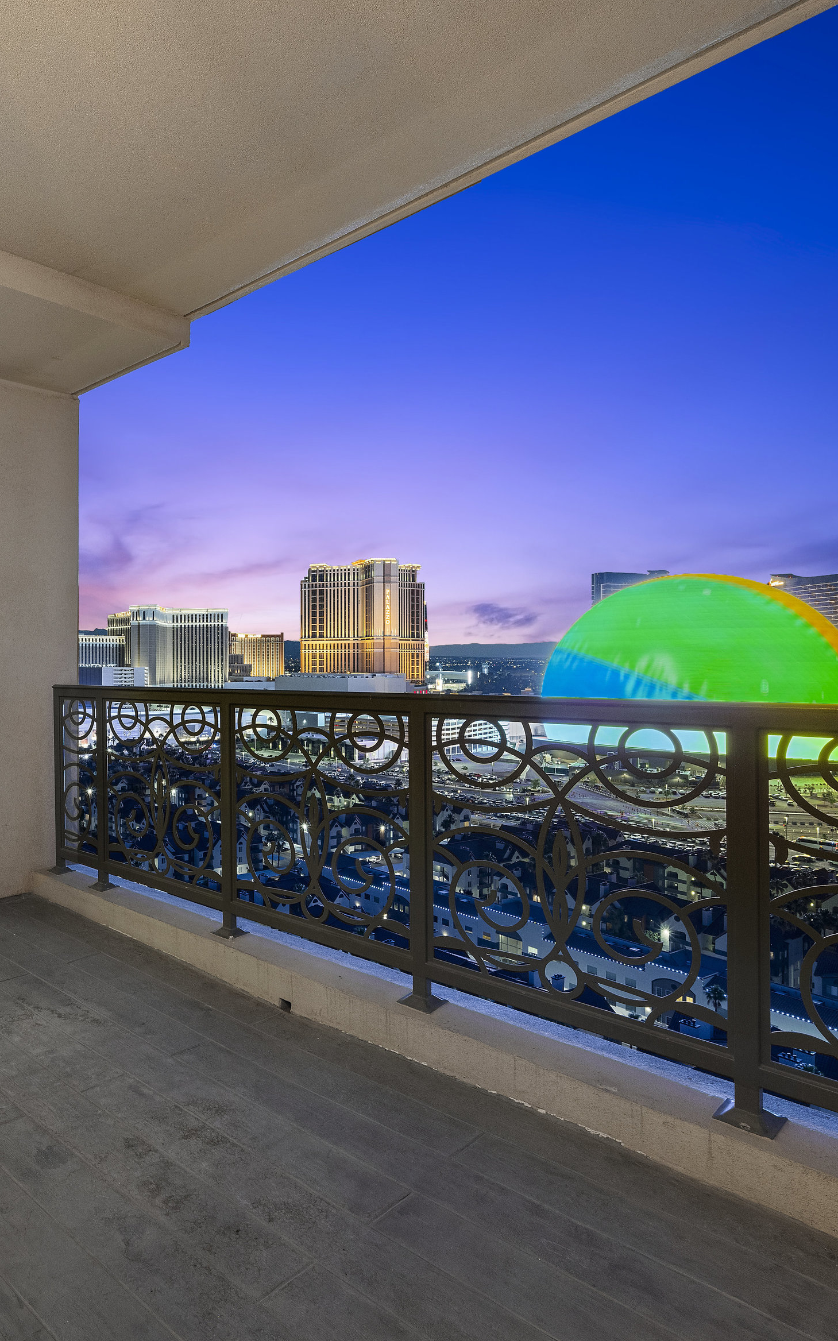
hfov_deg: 49.7
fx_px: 804
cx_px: 102
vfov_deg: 79.7
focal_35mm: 22
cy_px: 662
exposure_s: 4
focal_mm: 14
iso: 640
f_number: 10
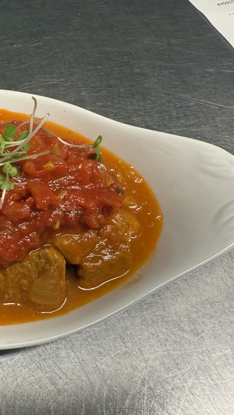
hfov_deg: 28.9
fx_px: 408
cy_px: 208
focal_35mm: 37
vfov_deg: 54.0
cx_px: -24
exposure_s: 1/100
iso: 200
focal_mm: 2.22
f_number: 2.2
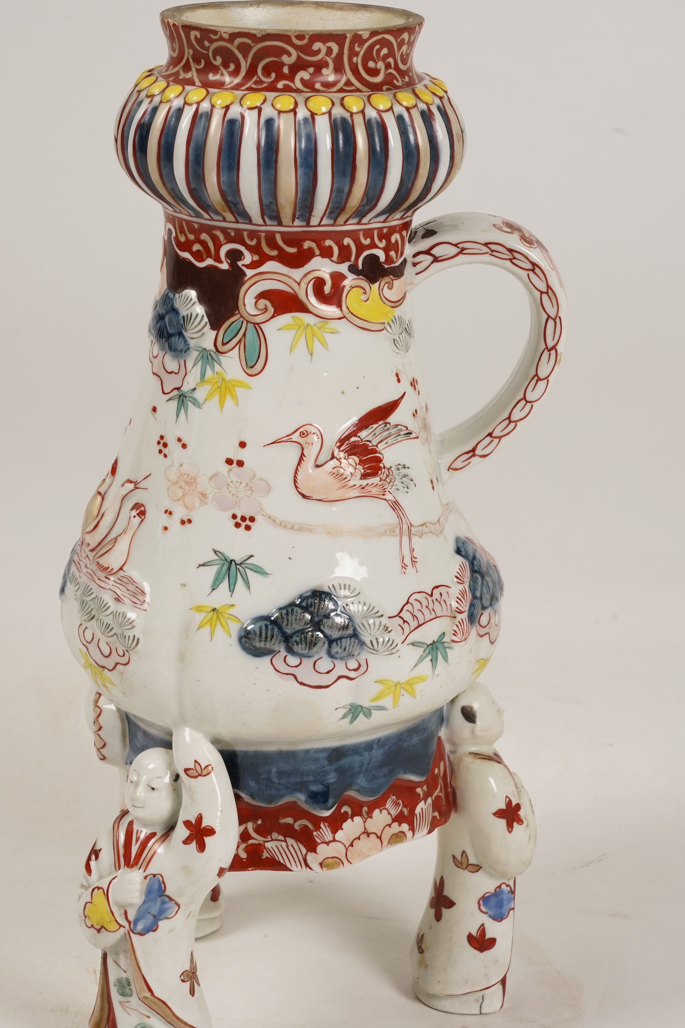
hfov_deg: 14.9
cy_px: 511
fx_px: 2626
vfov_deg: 22.1
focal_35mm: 92
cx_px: 278
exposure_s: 1/125
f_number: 16
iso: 500
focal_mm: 73
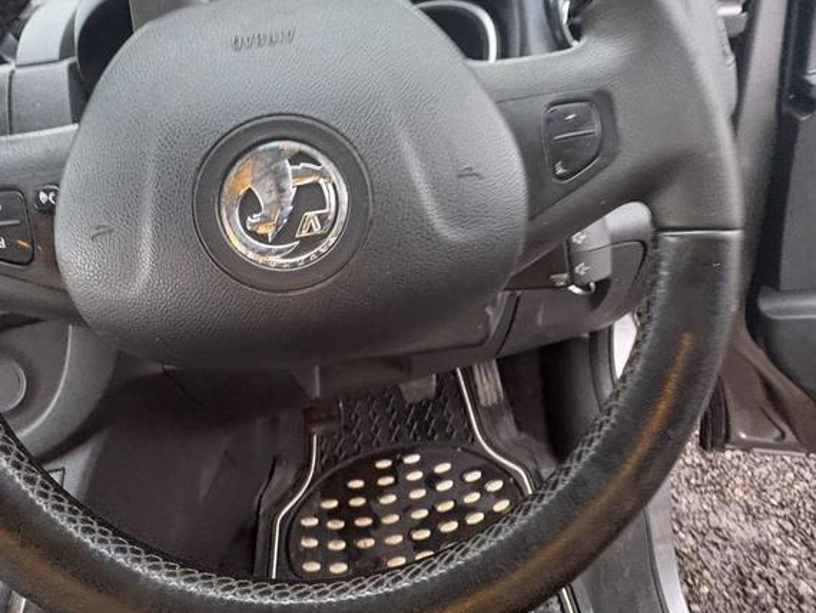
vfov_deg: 60.0
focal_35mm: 22
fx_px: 519
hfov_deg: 76.4
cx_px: 402
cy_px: 216
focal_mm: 2.22
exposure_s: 1/60
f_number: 2.2
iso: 500
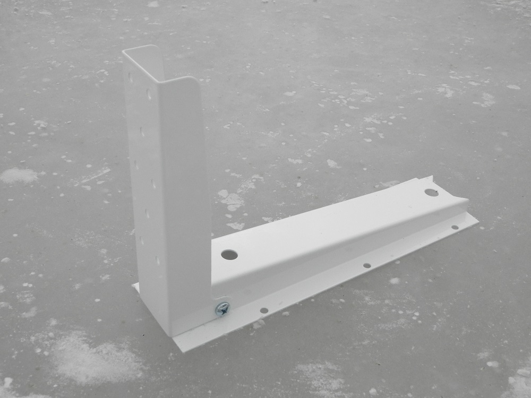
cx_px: 266
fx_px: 706
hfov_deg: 41.2
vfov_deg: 31.5
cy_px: 199
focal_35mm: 46
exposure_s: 1/1000
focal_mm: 8.2
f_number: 10.2
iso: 400
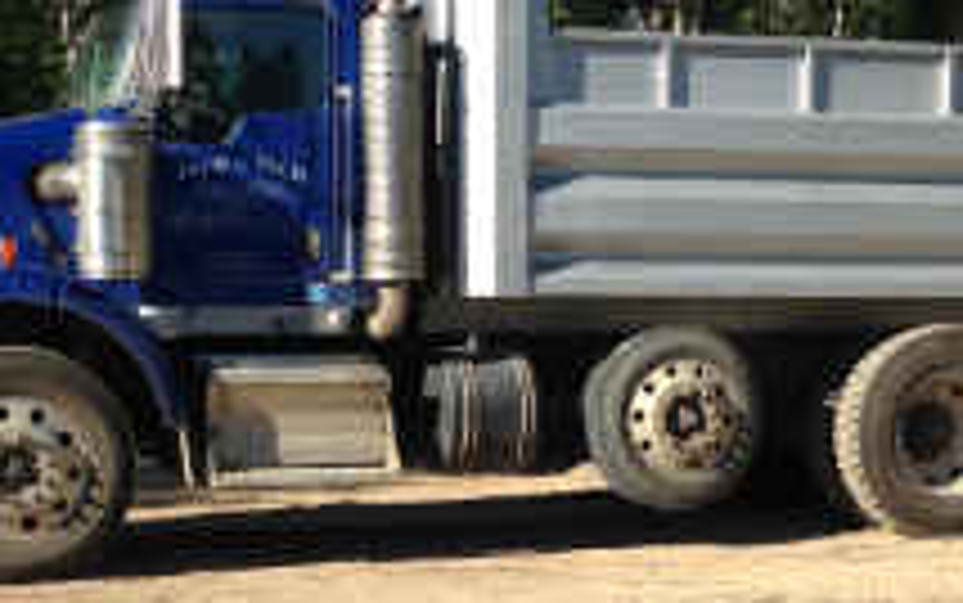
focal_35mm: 87
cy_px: 443
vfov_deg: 15.0
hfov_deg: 23.8
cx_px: 500
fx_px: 2285
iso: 50
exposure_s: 1/889
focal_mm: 4.1
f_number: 2.4
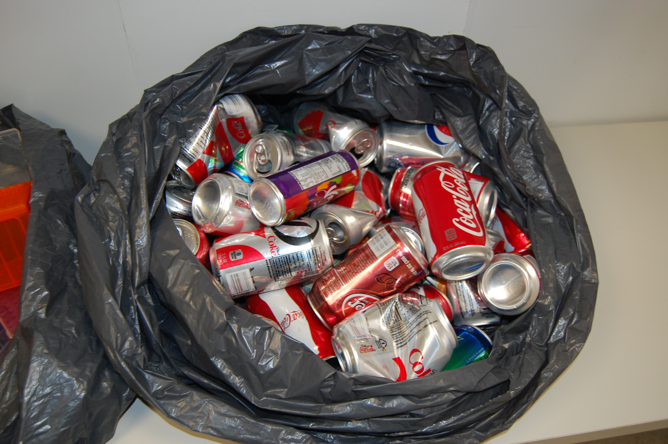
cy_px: 222
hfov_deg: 62.0
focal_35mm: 30
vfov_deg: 43.5
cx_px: 334
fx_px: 556
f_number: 3.8
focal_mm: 20
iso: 400
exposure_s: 1/60
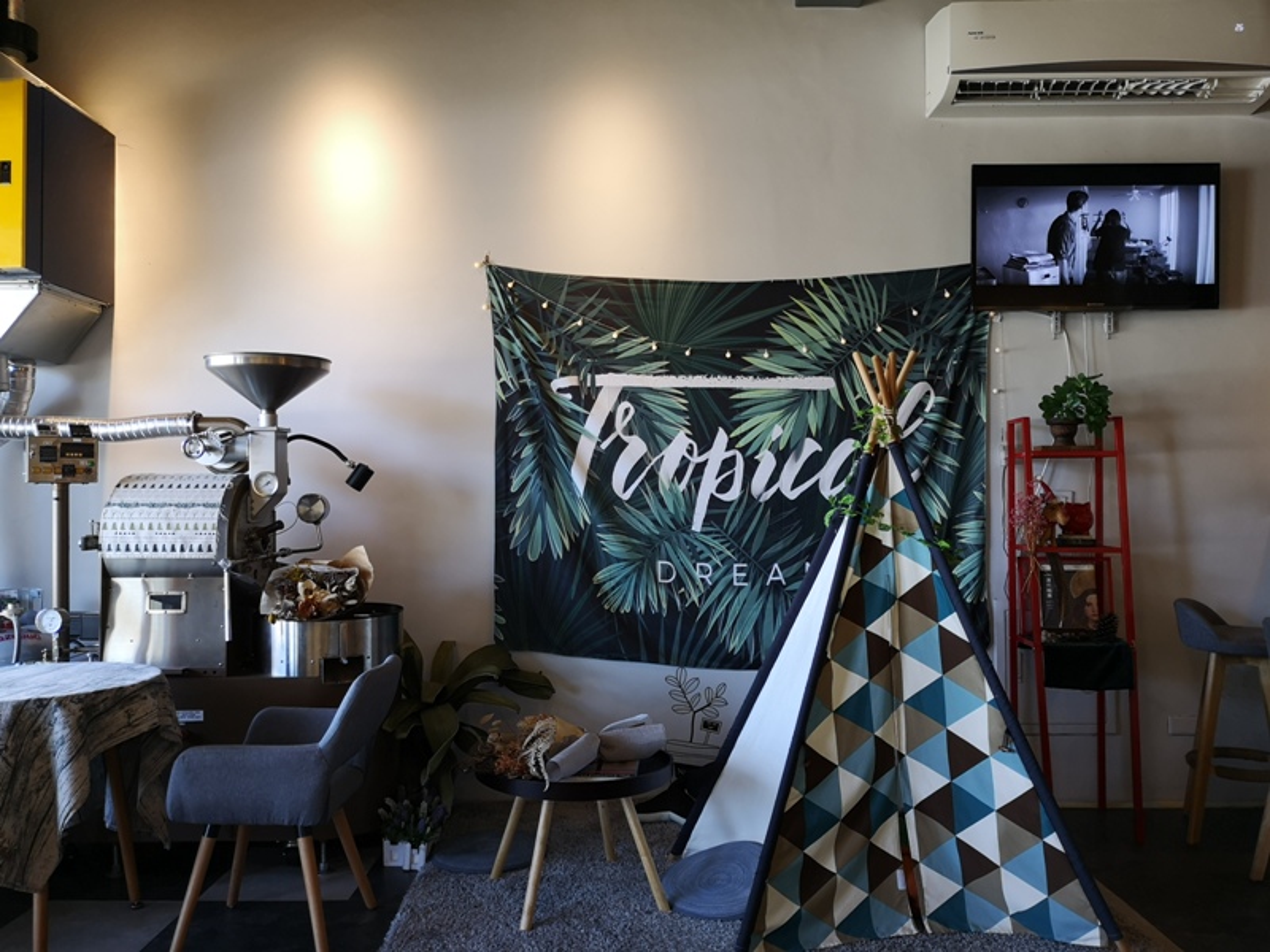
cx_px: 635
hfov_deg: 65.3
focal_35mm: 27
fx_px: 991
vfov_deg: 51.4
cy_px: 476
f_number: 1.8
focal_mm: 3.95
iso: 80
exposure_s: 1/50
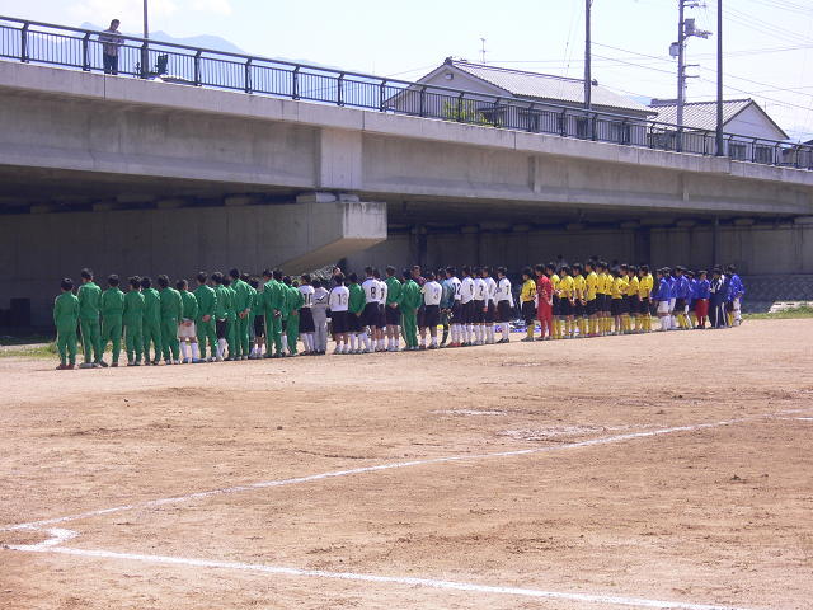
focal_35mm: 89
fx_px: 2090
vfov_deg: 16.6
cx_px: 406
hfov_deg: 22.0
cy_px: 305
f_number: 9.4
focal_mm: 14.8
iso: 80
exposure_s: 1/100
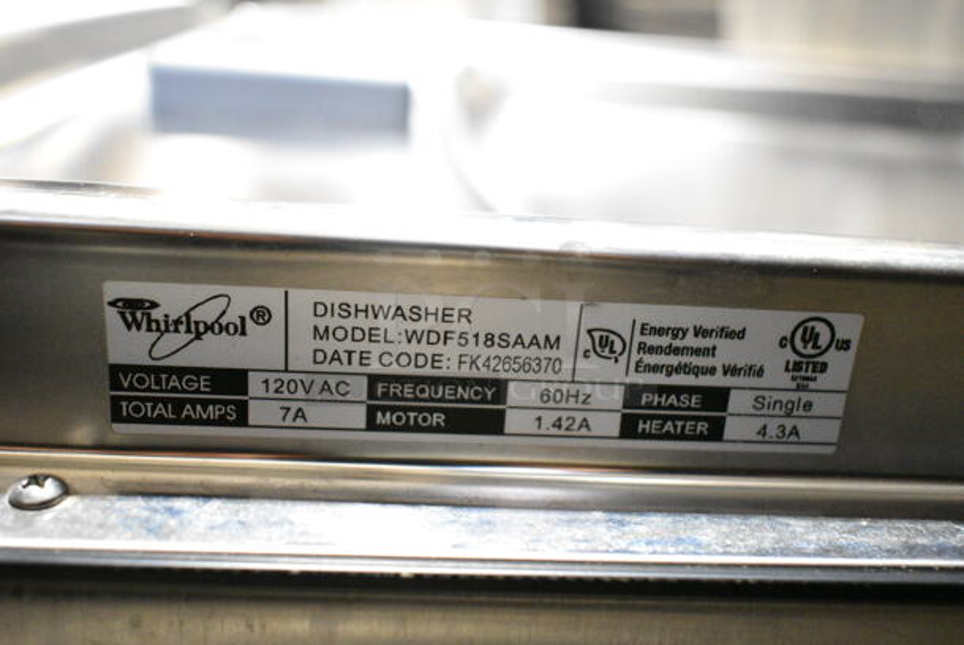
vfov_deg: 37.0
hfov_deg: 53.1
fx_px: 965
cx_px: 482
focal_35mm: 36
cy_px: 322
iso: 6400
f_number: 4
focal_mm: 24
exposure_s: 1/100
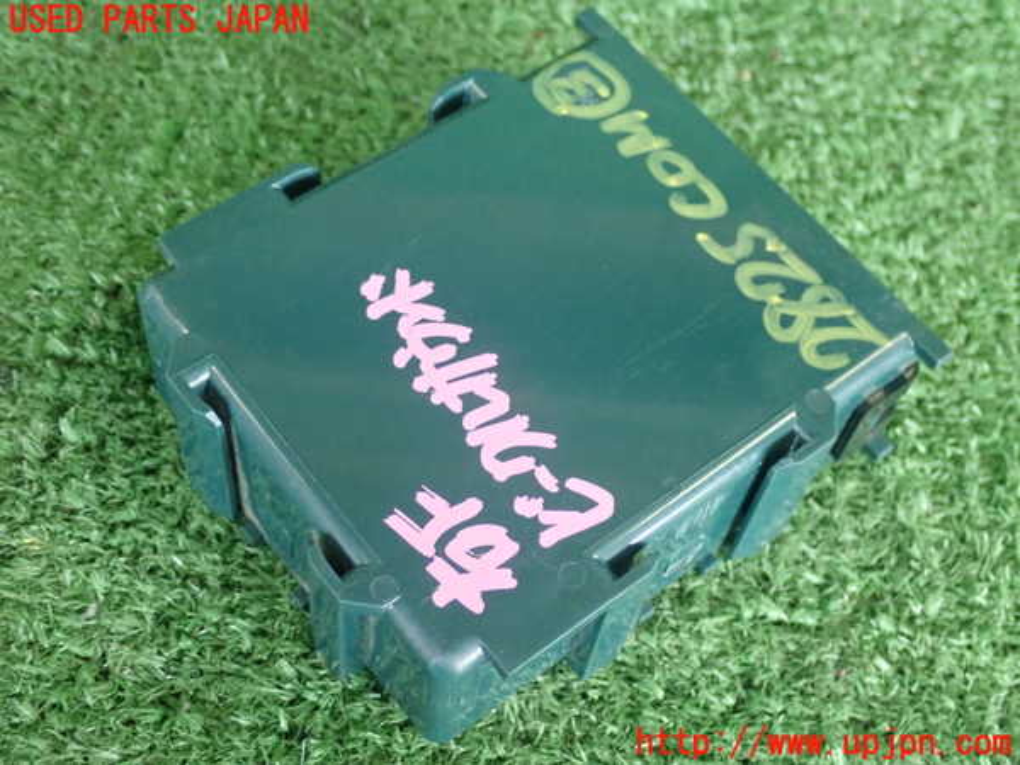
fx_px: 1444
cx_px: 510
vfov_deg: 29.7
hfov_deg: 38.9
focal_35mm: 49
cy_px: 382
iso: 800
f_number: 3.2
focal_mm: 8.99
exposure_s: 1/50
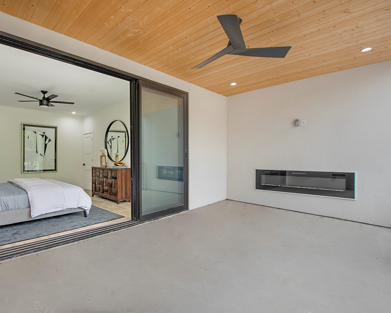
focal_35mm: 17
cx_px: 161
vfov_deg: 77.0
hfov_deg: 88.8
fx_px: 197
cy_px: 157
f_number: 5.6
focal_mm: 10
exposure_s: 1/320
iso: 100
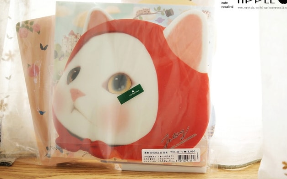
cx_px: 146
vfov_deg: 23.8
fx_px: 426
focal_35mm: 55
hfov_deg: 37.2
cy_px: 83
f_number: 1.8
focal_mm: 35
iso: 100
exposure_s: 1/80
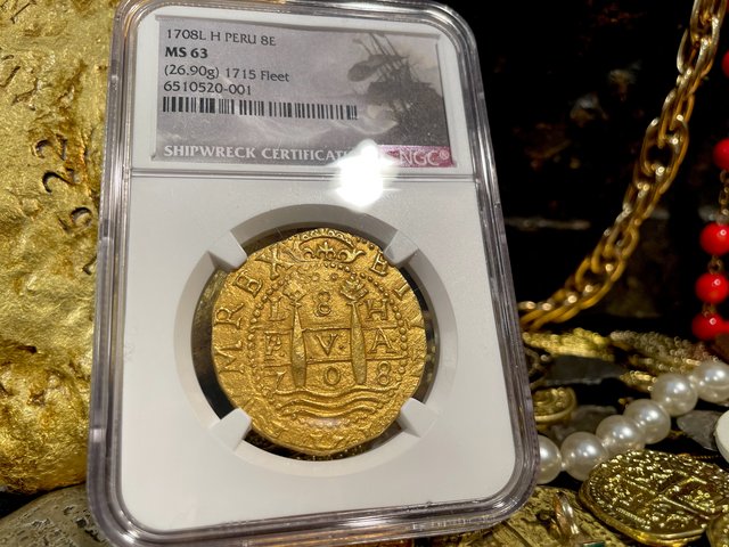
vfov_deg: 53.1
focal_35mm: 26
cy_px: 274
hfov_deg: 67.3
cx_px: 364
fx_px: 548
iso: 125
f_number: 1.6
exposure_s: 1/120
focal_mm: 4.2
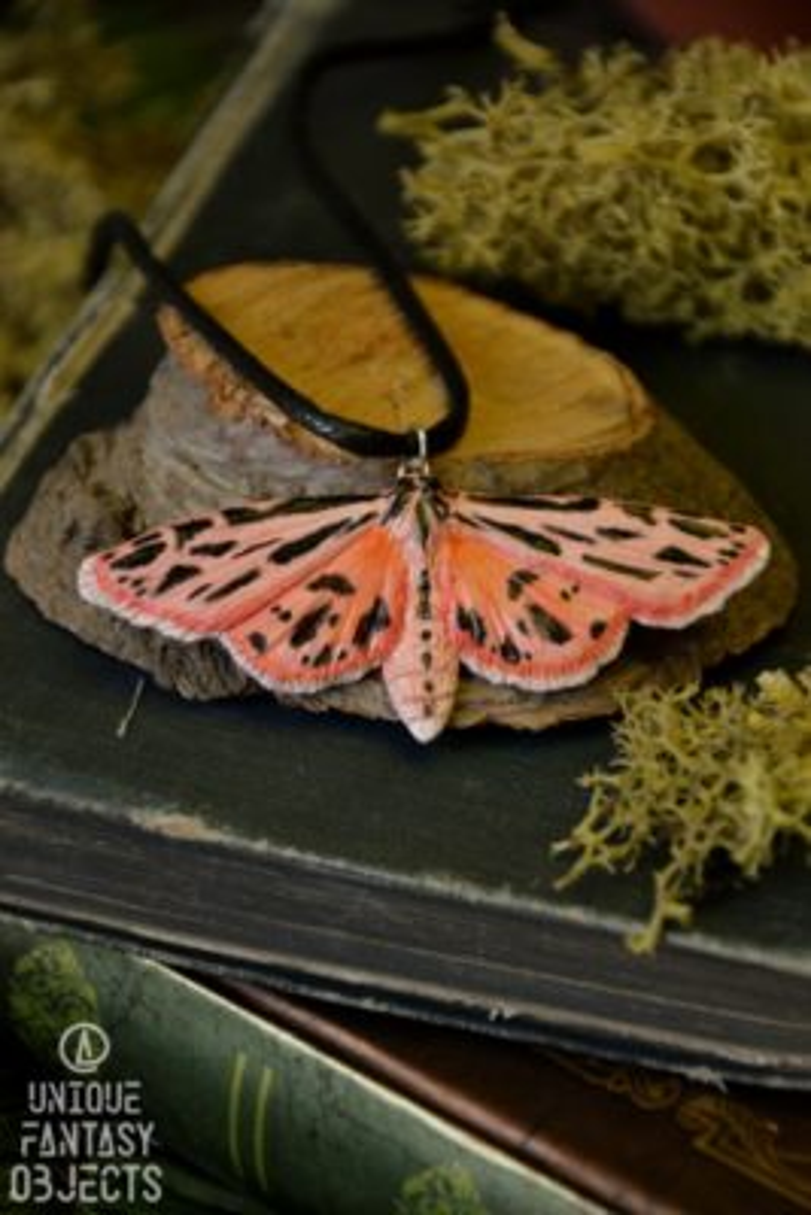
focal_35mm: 158
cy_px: 608
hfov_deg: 8.7
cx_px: 406
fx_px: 5317
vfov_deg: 13.0
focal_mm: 105
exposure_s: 1/60
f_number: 5.6
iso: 1100
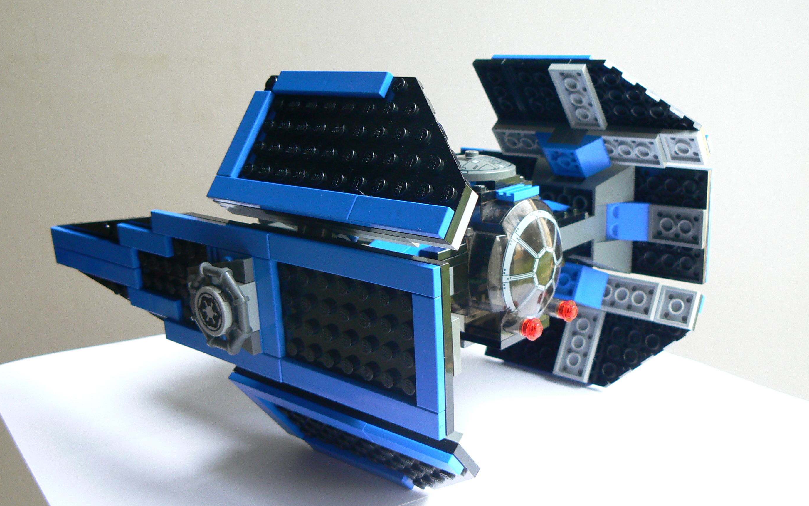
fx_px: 860
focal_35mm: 39
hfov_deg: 50.4
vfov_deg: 32.7
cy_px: 229
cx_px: 396
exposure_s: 1/30
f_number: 2.8
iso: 100
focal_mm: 6
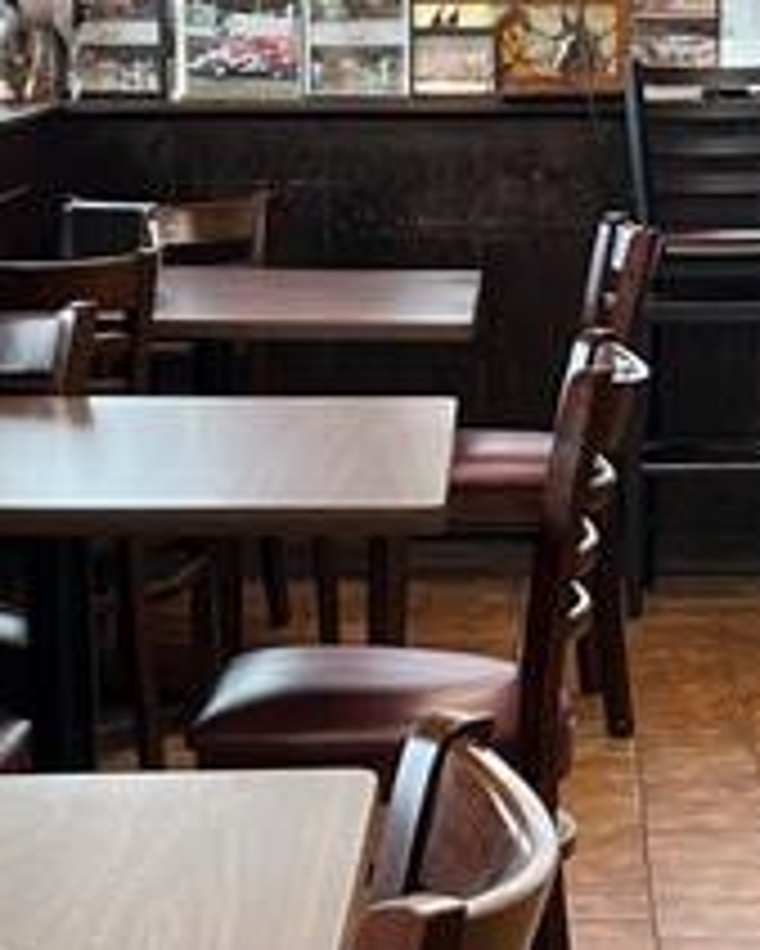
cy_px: 648
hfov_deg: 12.5
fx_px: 3456
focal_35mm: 123
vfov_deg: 15.6
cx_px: 612
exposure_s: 1/60
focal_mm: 5.7
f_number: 1.5
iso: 80
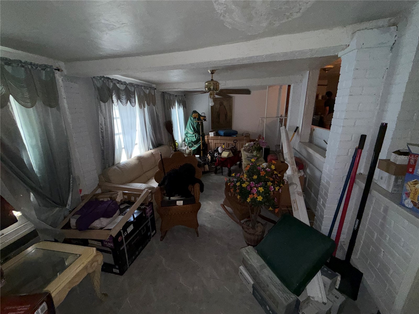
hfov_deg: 102.1
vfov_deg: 85.7
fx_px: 169
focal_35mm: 14
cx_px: 210
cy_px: 157
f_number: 2.2
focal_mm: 2.22
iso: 160
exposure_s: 1/60
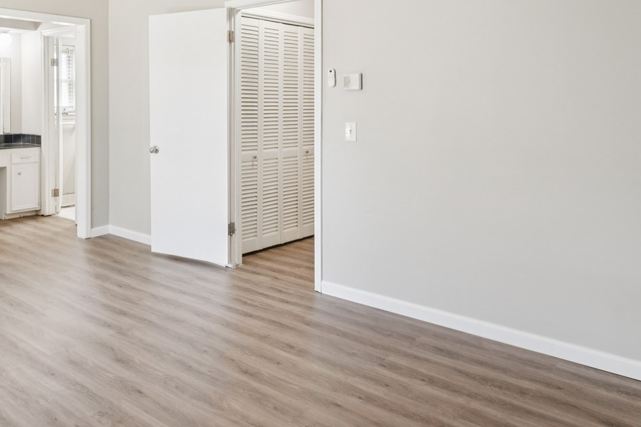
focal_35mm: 30
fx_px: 534
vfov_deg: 42.3
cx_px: 191
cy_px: 110
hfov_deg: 59.8
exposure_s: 1/8
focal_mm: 14
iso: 640
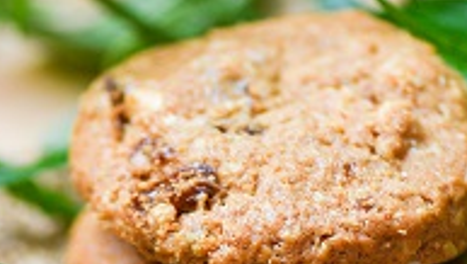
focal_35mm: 399
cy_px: 403
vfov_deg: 3.0
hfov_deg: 5.4
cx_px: 227
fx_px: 4946
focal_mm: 105
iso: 500
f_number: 3.5
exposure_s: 1/500
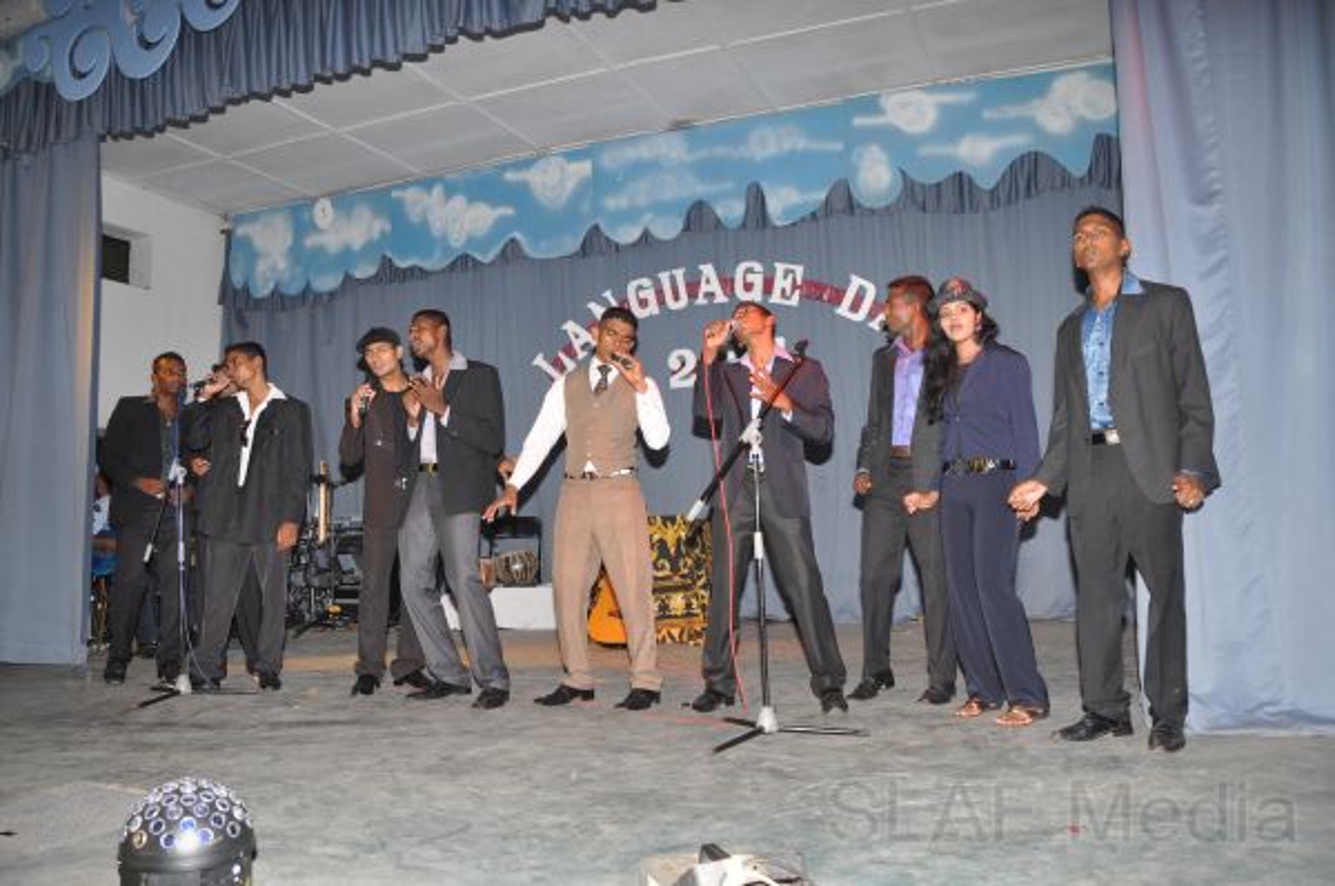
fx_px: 1000
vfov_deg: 47.8
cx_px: 668
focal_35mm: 27
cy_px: 443
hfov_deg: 67.5
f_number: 5.6
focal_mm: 18
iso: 200
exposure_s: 1/100
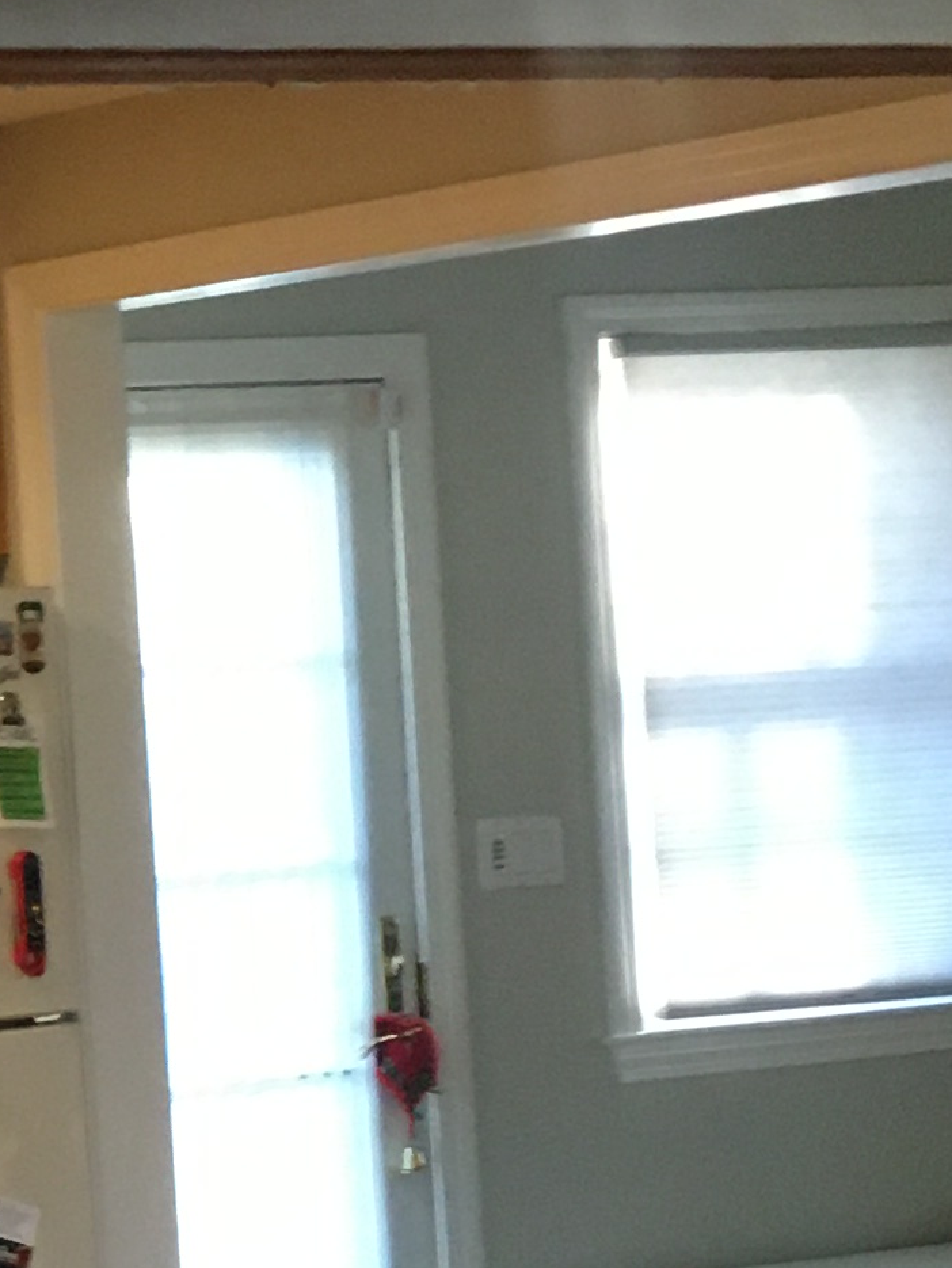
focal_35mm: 125
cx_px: -681
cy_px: 560
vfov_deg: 15.8
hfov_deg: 11.2
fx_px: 4580
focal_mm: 4.15
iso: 160
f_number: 2.2
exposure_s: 1/30
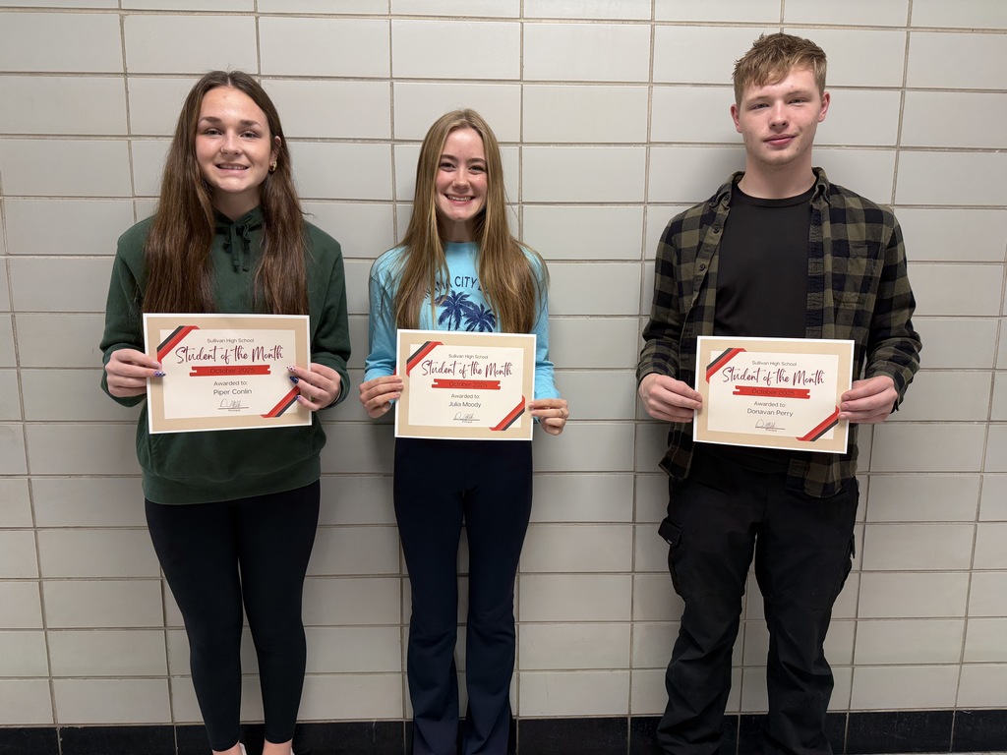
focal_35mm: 24
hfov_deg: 71.6
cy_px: 378
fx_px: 698
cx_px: 504
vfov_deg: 56.8
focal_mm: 6.76
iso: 160
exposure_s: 1/120
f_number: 1.78
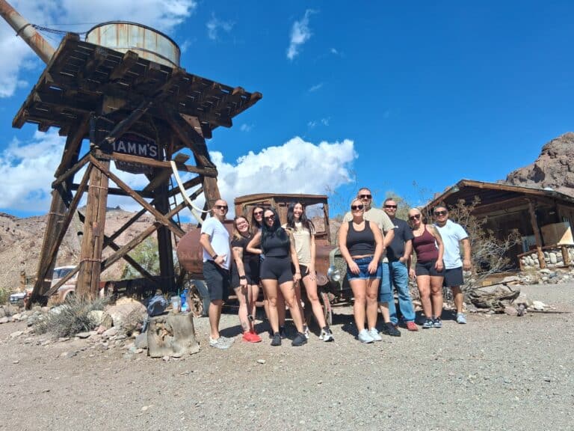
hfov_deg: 67.3
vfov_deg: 53.1
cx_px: 287
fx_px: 431
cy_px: 216
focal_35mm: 26
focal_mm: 3.98
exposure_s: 1/746
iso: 25
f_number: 1.8
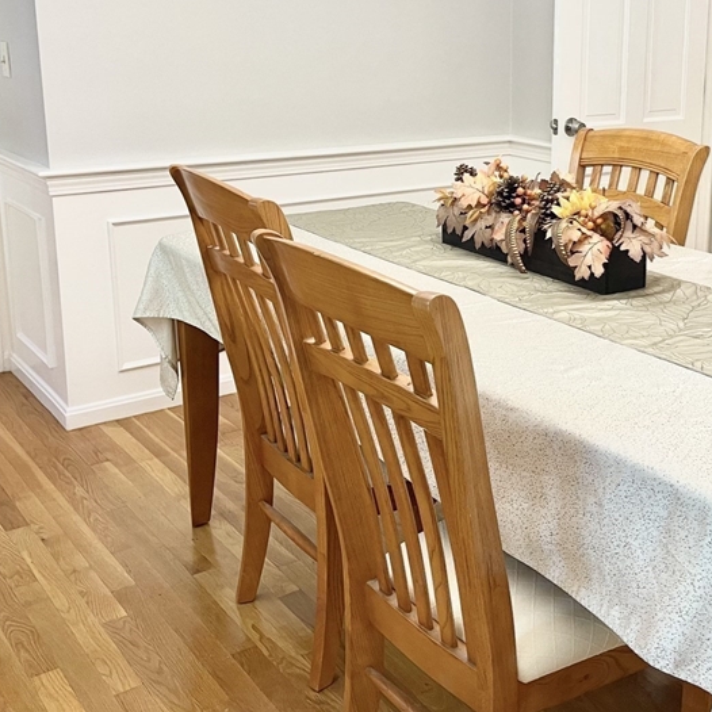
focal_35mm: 43
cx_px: 532
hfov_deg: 38.2
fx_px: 1001
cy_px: 237
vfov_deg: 38.7
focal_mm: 5.1
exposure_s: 1/60
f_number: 1.6
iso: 80
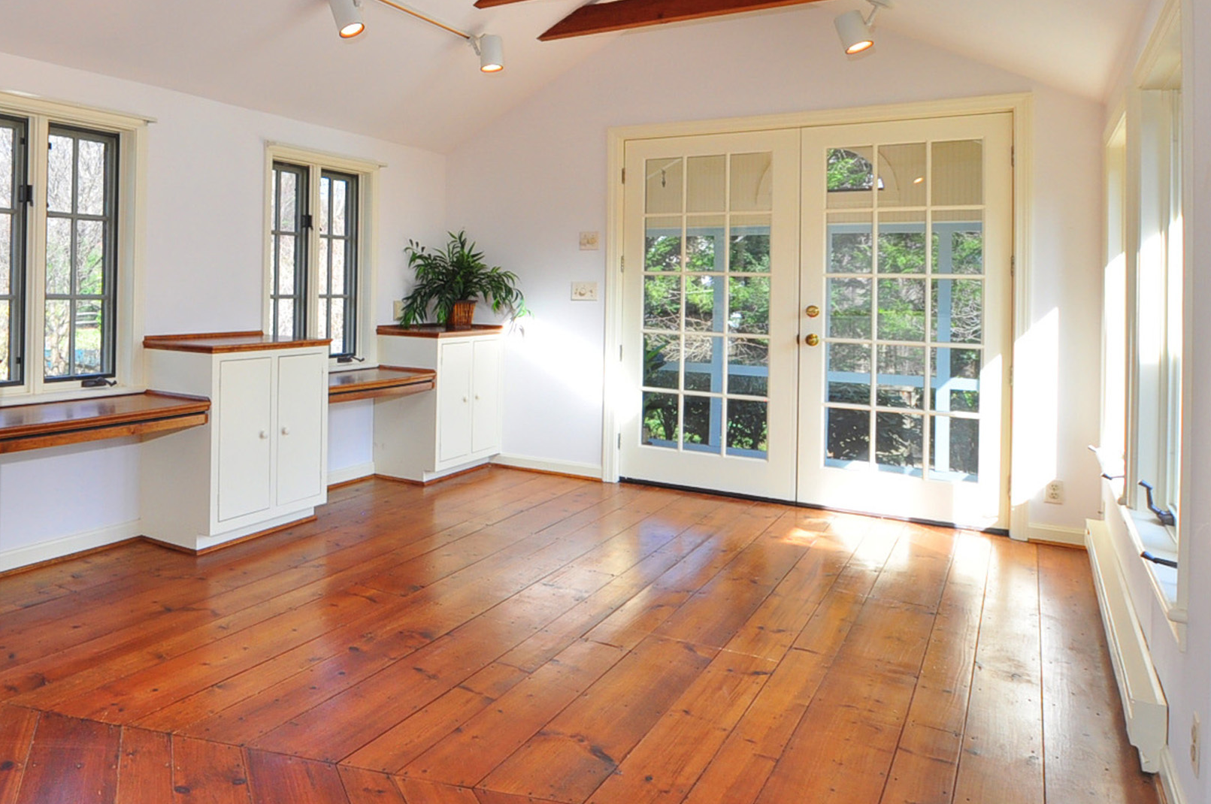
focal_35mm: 27
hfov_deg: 61.1
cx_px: 217
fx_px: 907
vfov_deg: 46.9
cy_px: 253
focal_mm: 10
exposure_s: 1/125
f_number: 5
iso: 320
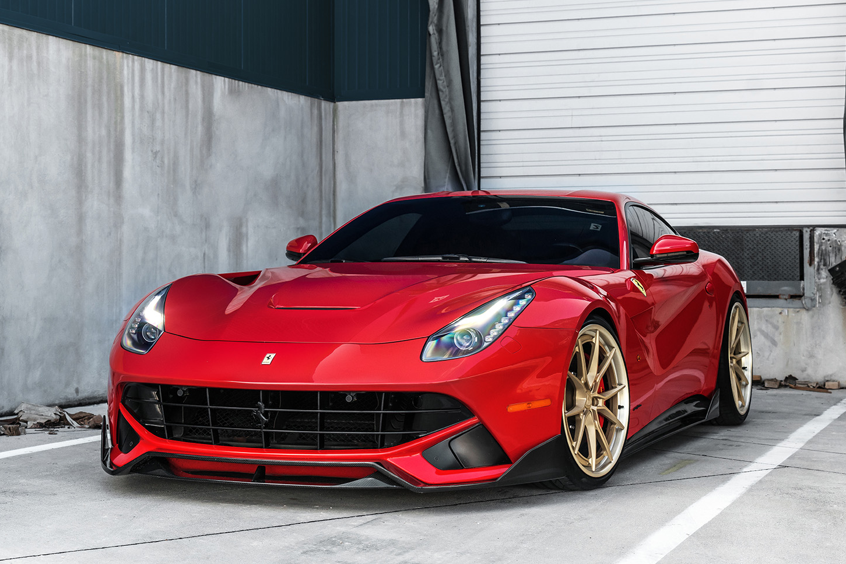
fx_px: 1574
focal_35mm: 67
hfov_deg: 30.1
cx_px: 432
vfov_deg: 20.3
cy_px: 233
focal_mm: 54
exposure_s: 1/160
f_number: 5.6
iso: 500
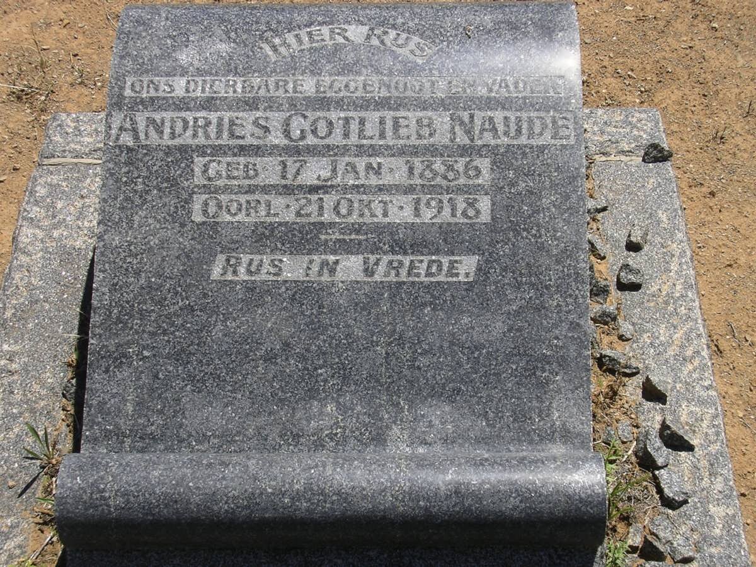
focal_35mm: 65
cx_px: 378
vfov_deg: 22.6
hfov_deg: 29.8
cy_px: 284
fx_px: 1420
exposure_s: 1/400
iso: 50
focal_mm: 10
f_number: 5.2
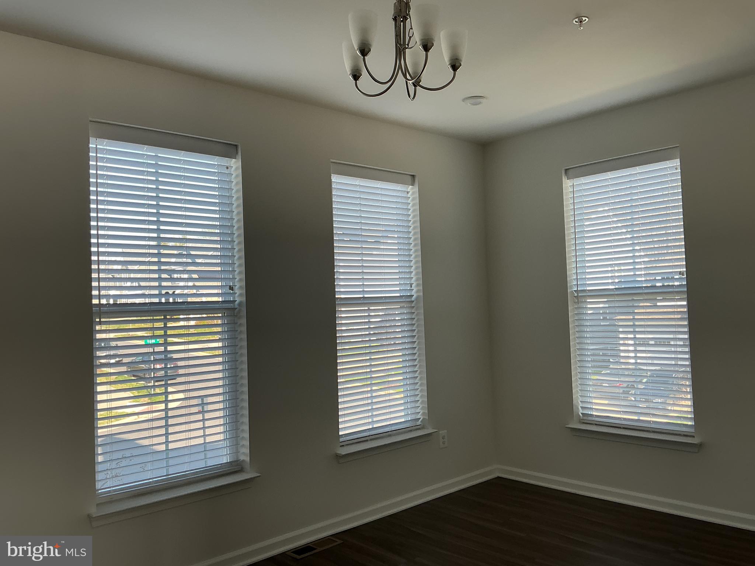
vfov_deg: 48.2
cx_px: 378
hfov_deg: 61.7
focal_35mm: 29
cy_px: 283
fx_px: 633
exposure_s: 1/120
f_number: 1.8
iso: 20
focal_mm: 3
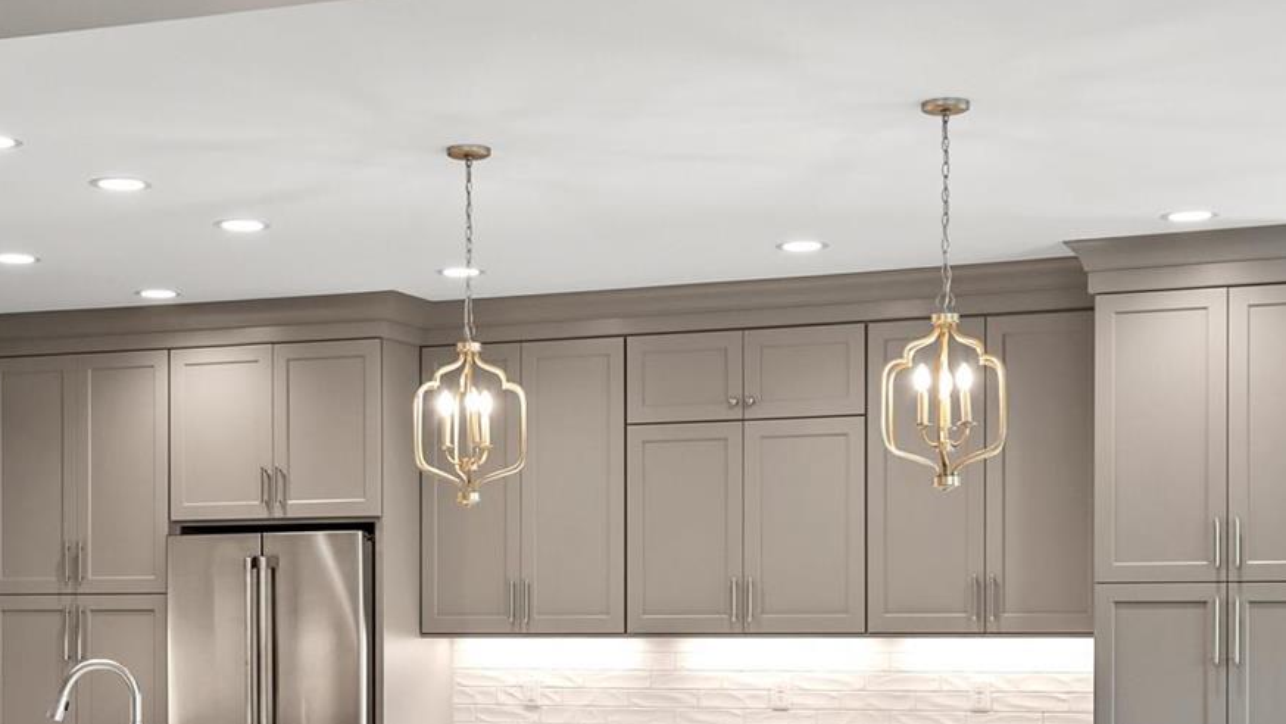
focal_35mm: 69
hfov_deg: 30.5
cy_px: 659
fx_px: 2353
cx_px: 552
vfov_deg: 17.2
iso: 400
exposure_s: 1/10
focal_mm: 18
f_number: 6.3
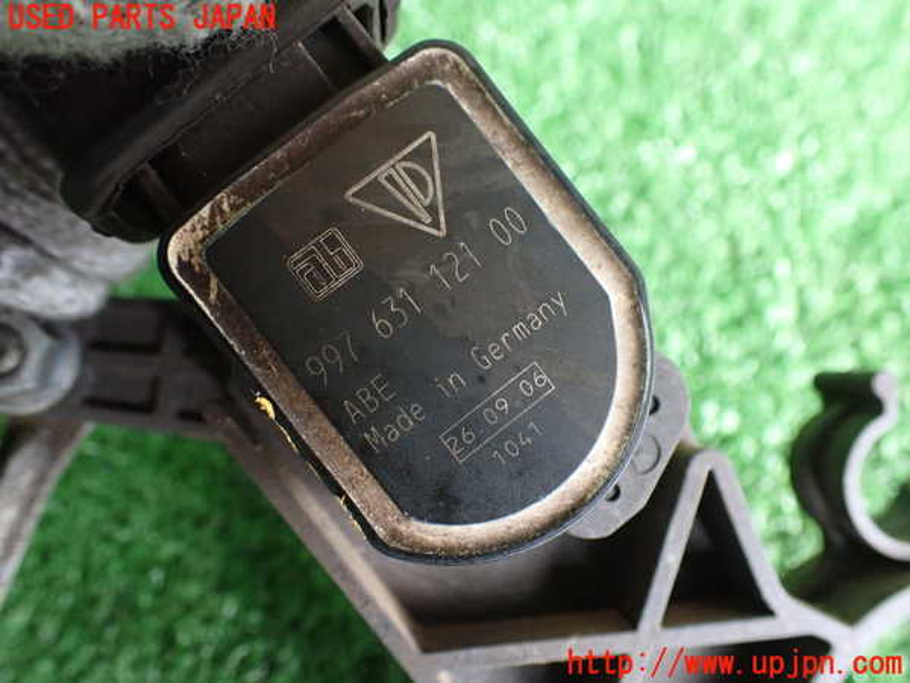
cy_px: 342
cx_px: 455
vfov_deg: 46.8
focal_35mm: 30
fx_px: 789
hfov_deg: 60.0
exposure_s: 1/40
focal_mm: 5.4
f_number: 2.3
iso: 800
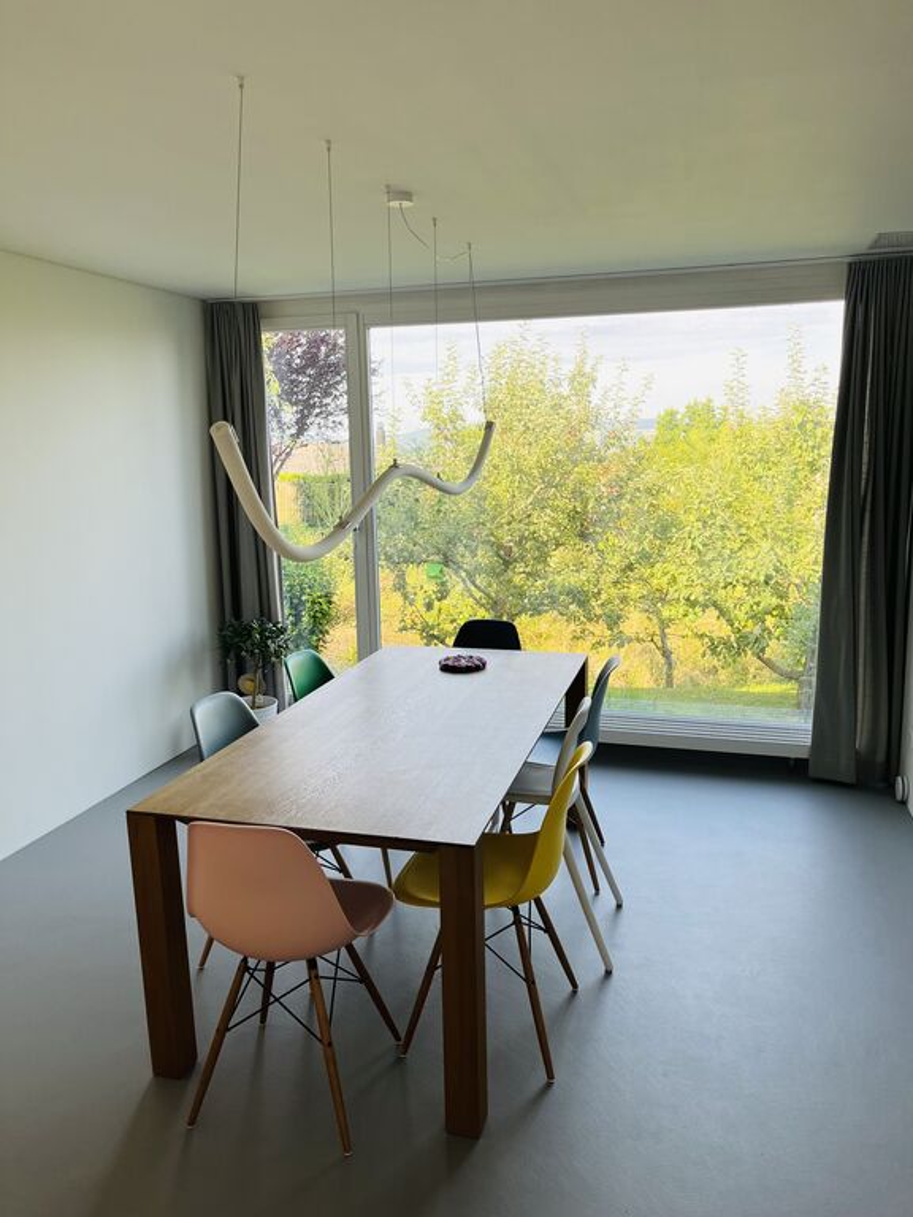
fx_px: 914
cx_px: 456
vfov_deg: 67.3
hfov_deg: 53.1
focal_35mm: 26
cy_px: 608
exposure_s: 1/285
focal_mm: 5.1
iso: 40
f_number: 1.6
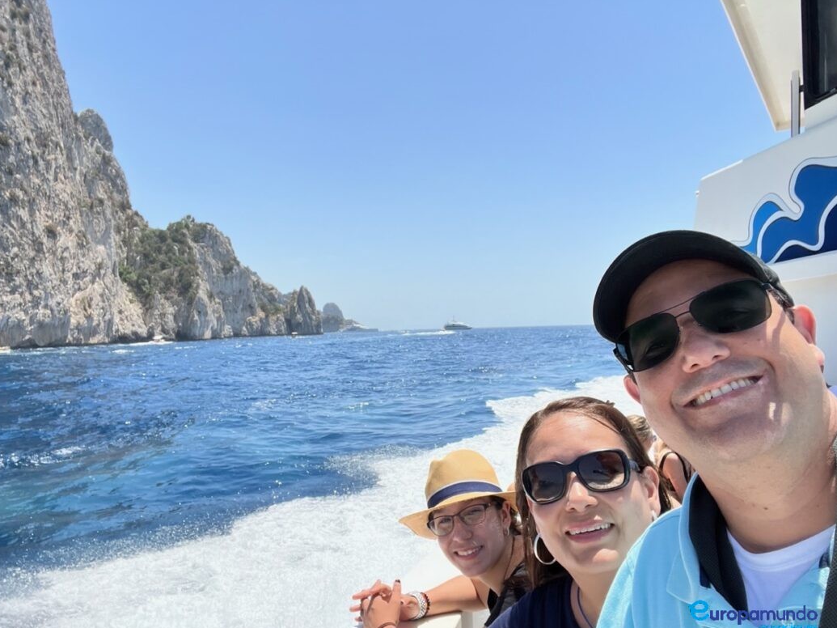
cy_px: 325
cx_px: 404
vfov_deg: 56.8
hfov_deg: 71.6
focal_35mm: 24
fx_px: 580
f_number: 2.2
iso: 32
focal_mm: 2.71
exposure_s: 1/857
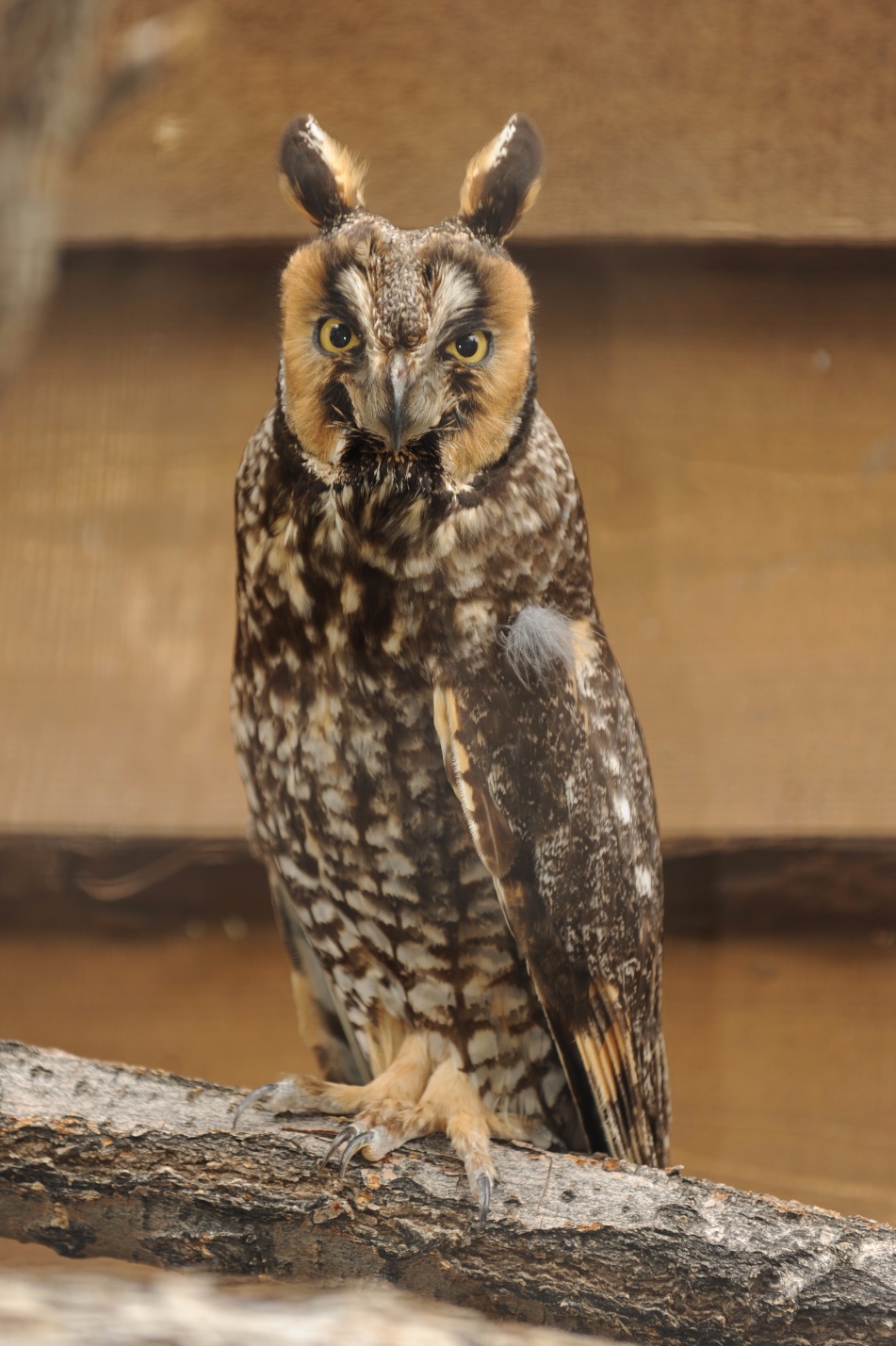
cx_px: 411
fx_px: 8372
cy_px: 689
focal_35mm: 224
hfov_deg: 6.1
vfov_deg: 9.2
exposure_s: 1/60
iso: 200
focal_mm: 200
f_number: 4.8
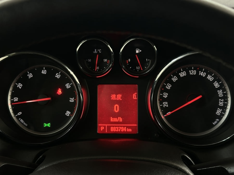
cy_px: 88
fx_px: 324
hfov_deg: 39.7
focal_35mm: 48
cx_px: 117
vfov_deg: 30.3
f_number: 1.78
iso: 200
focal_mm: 6.86
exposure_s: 1/33
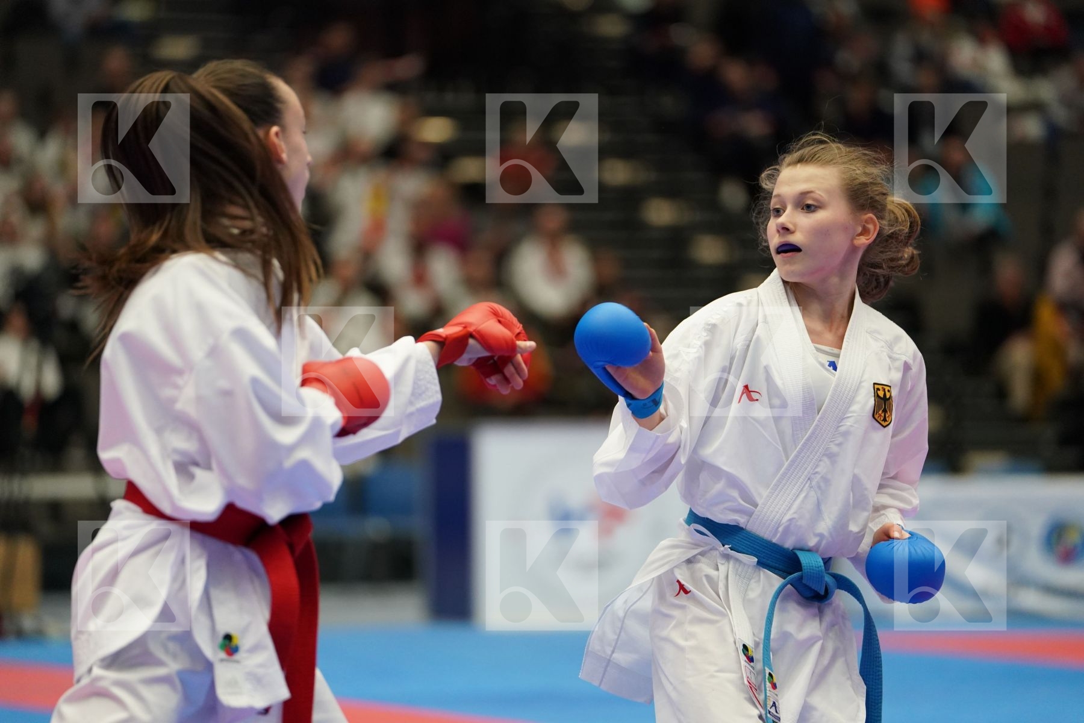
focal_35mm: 176
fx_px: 5299
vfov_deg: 7.8
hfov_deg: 11.7
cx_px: 542
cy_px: 362
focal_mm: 176
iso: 2500
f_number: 2.8
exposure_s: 1/1000
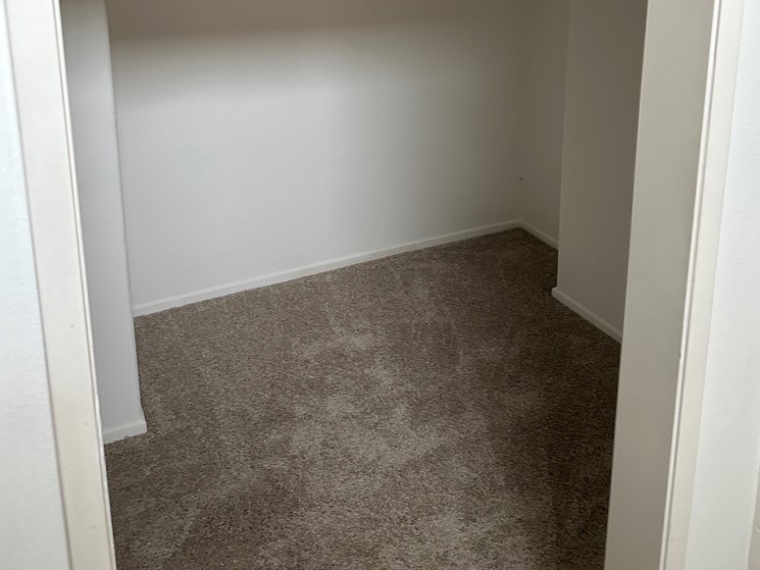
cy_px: 81
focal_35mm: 33
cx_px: 378
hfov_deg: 55.3
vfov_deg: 40.4
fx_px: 725
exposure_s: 1/60
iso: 500
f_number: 1.78
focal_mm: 6.86
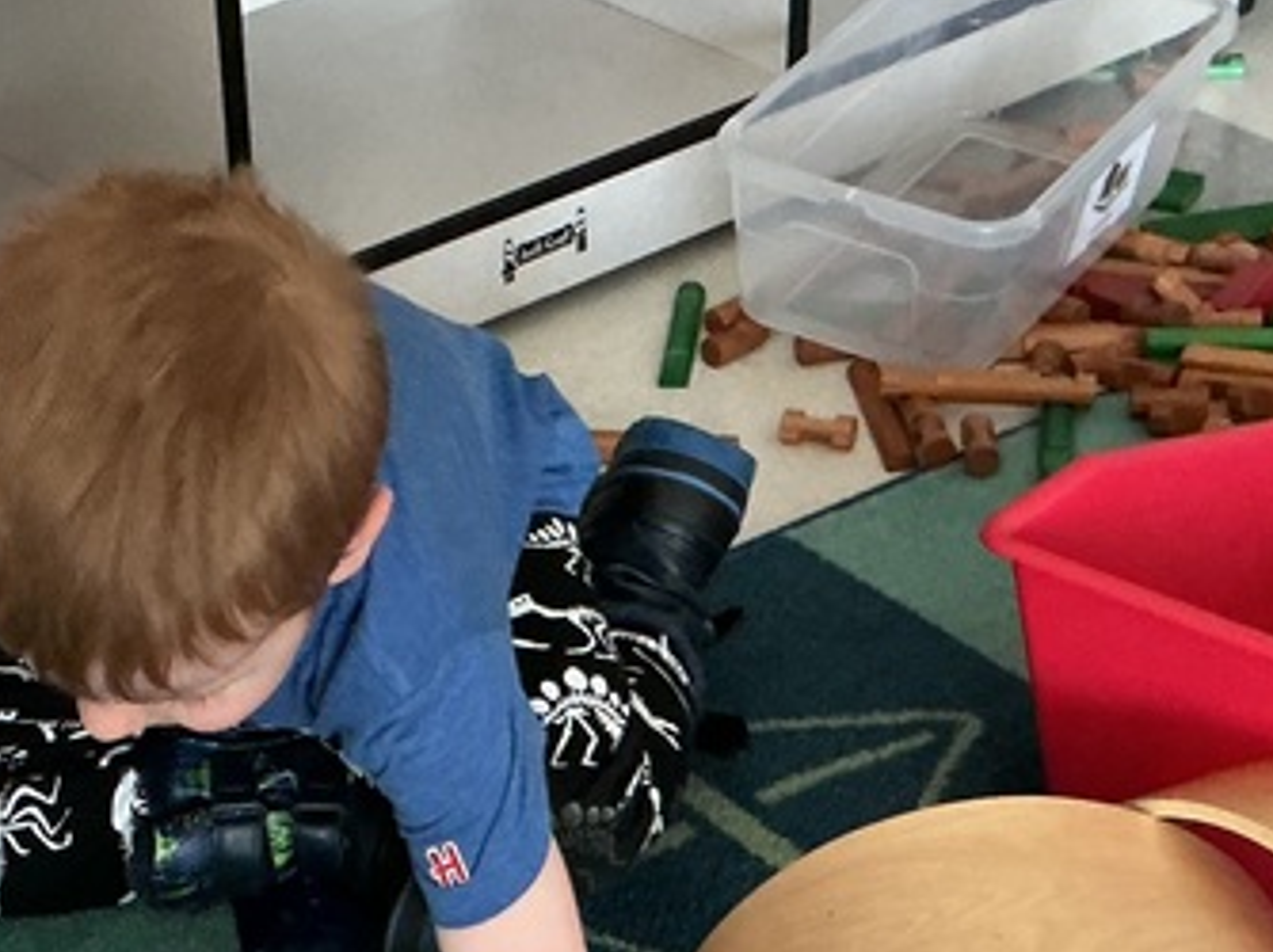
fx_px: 3271
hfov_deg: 21.6
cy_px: 899
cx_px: 145
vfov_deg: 16.3
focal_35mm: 89
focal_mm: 3
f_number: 1.8
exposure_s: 1/60
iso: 250
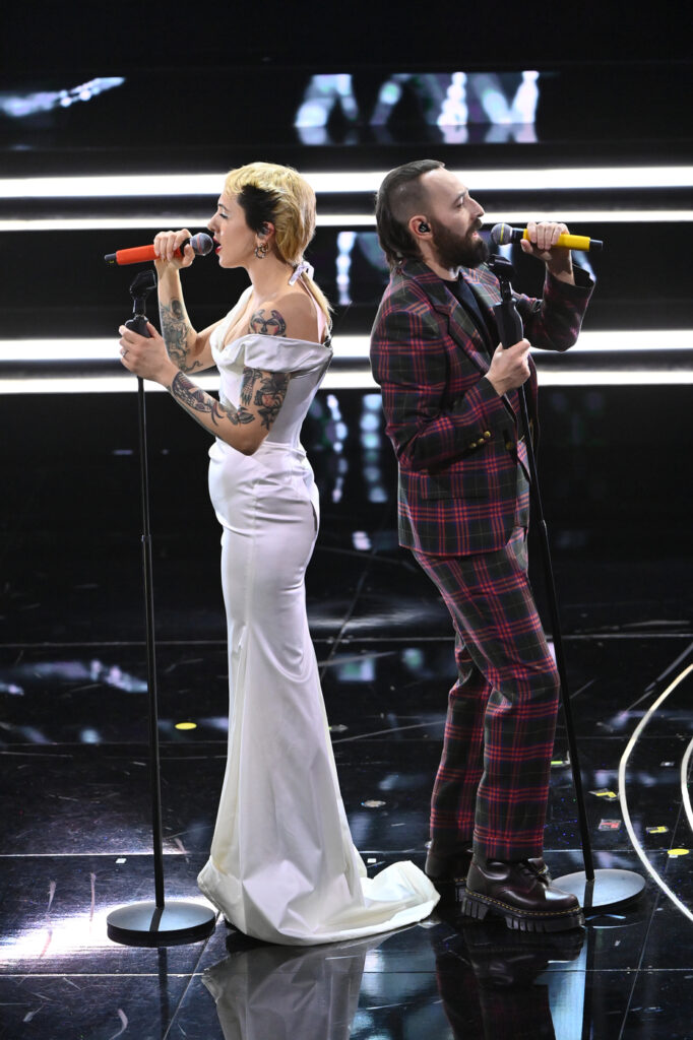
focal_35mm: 290
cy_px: 520
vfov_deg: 7.1
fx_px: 8379
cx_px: 346
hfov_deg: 4.7
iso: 6400
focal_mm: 290
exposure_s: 1/250
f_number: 4
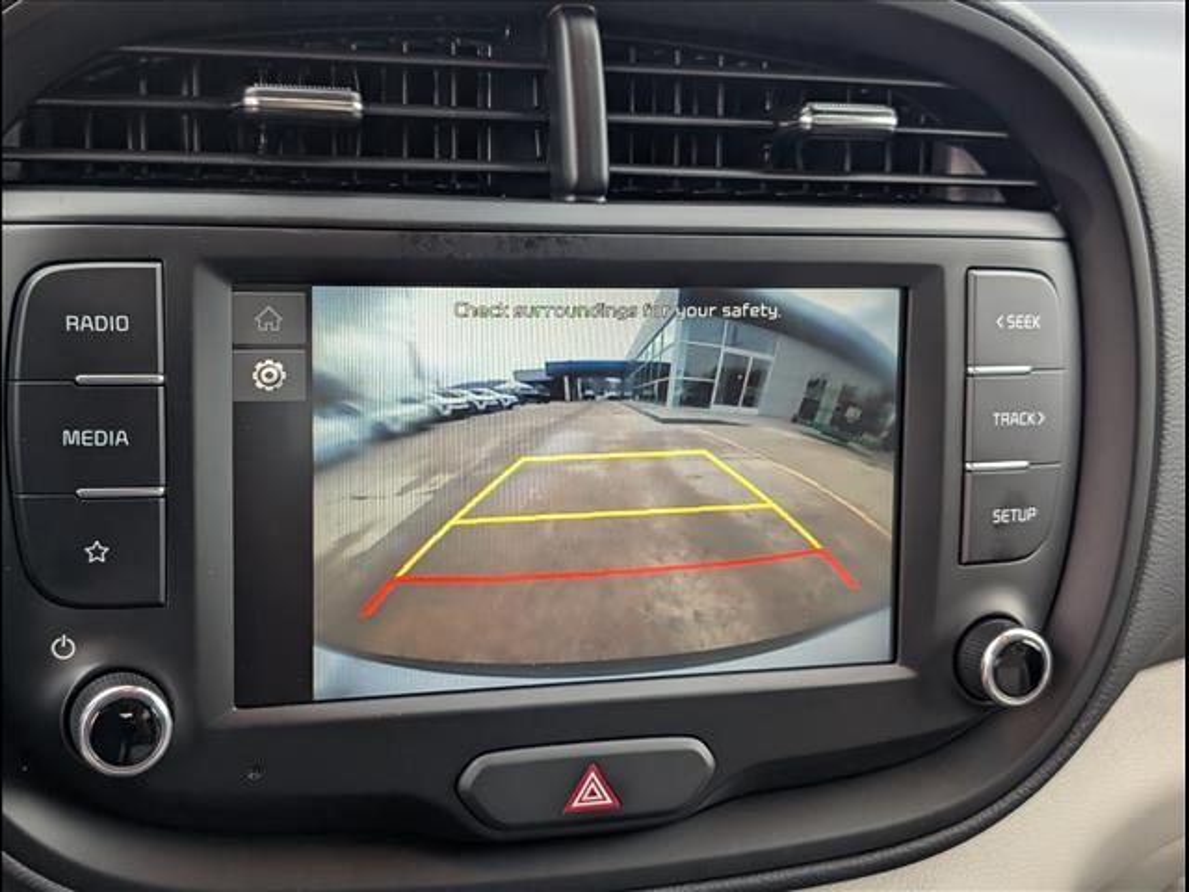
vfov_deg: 29.7
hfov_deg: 38.9
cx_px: 594
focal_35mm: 49
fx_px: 1683
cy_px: 446
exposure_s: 1/333
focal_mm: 6.9
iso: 218
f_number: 1.68
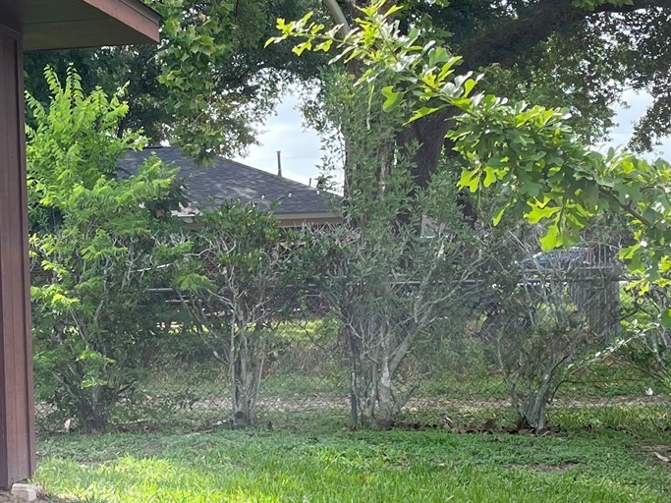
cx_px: 163
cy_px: 313
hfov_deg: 24.7
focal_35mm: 78
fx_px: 1512
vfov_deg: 18.9
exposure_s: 1/882
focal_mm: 4.2
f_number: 1.6
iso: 32
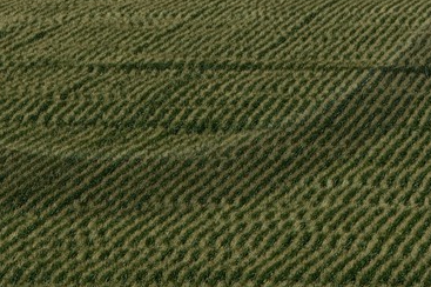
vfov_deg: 1.8
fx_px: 9126
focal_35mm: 763
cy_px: -272
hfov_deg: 2.7
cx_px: 108
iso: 100
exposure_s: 1/250
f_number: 11
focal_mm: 175
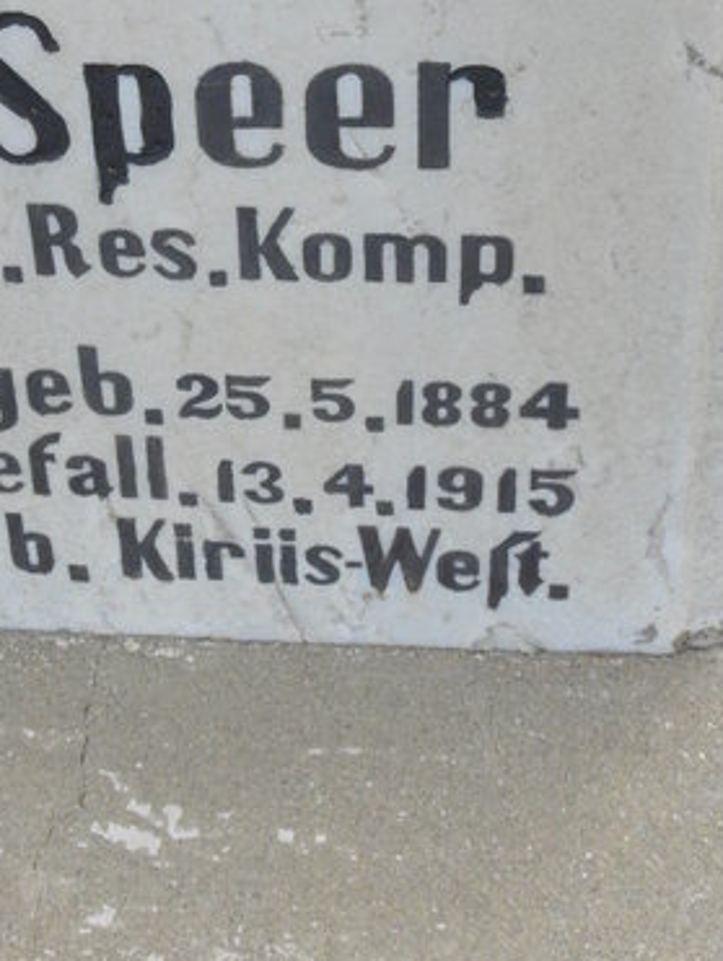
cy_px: 62
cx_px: 241
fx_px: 1557
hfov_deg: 26.0
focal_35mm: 56
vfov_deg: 32.3
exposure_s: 1/200
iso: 200
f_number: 6.3
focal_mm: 4.6
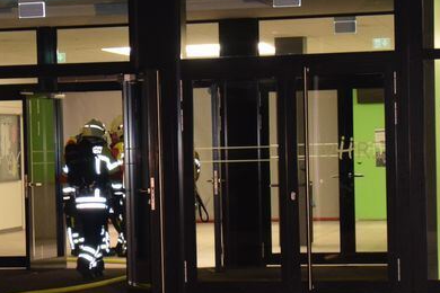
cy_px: 203
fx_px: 1882
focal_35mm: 154
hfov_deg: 13.3
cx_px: 143
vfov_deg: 8.9
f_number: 4.5
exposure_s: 1/60
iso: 1600
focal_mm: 40
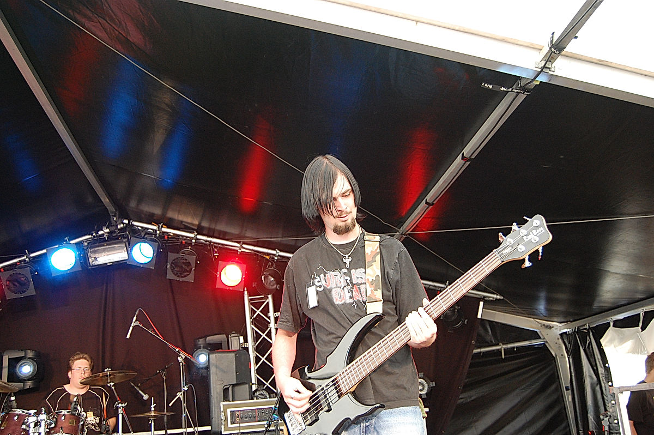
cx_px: 327
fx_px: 626
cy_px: 218
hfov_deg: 55.1
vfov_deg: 38.3
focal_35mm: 34
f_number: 4
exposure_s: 1/60
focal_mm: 23
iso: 800
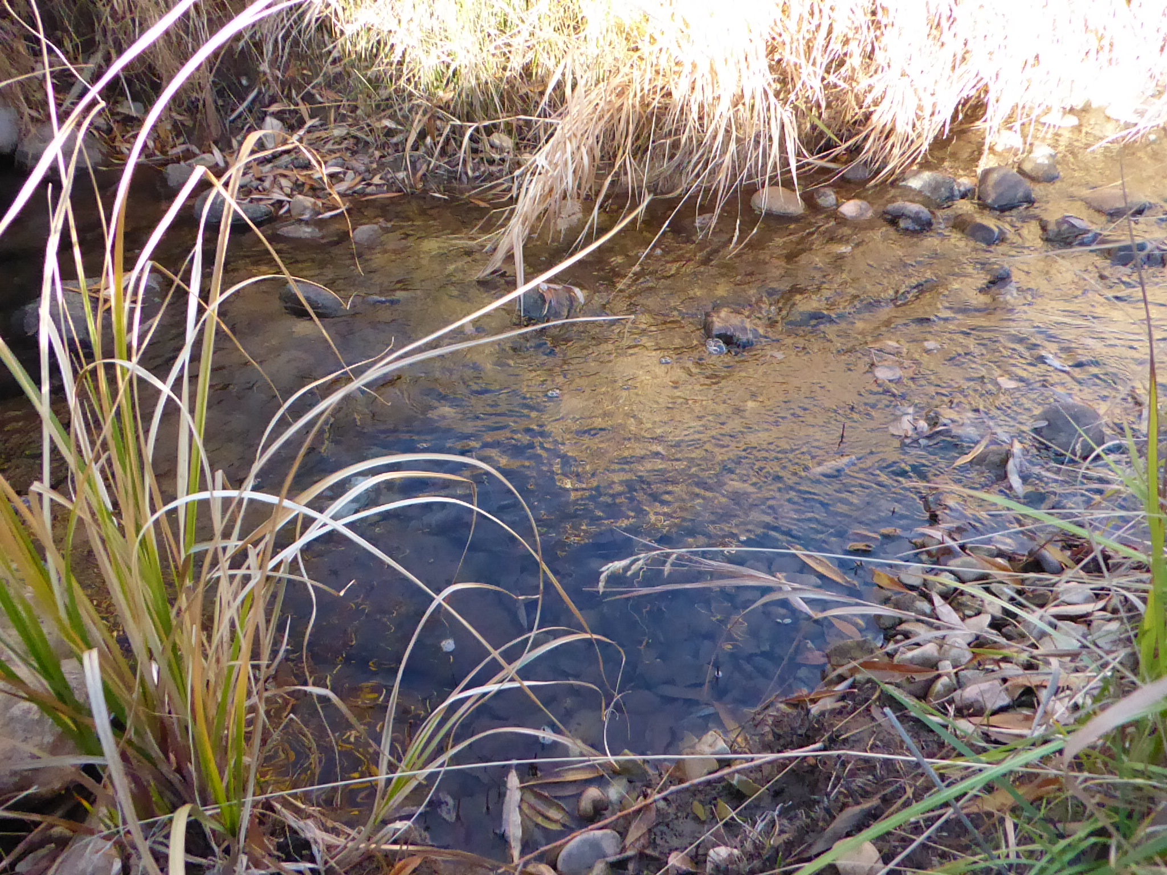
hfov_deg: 71.6
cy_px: 438
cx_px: 584
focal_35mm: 24
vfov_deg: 56.8
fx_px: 809
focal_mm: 4.3
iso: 1600
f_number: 3.3
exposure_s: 1/800
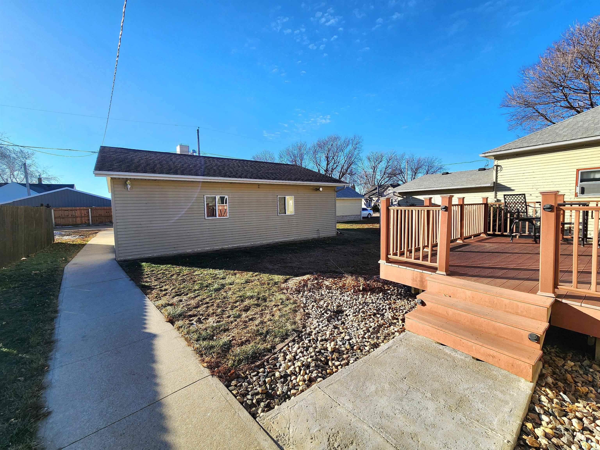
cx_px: 300
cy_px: 225
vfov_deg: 89.9
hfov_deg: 106.2
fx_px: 225
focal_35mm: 13
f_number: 2.2
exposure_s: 1/1250
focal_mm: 2.2
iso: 50
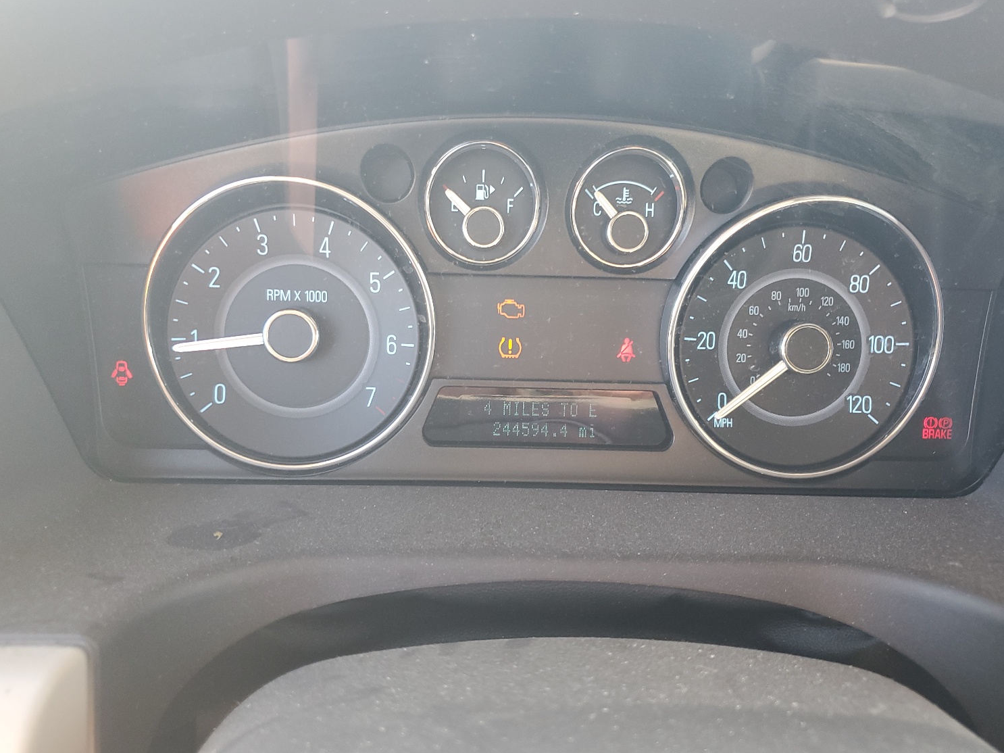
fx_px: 812
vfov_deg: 49.7
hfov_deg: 63.4
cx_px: 513
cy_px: 402
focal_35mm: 28
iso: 59
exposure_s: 1/60.2
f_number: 1.5
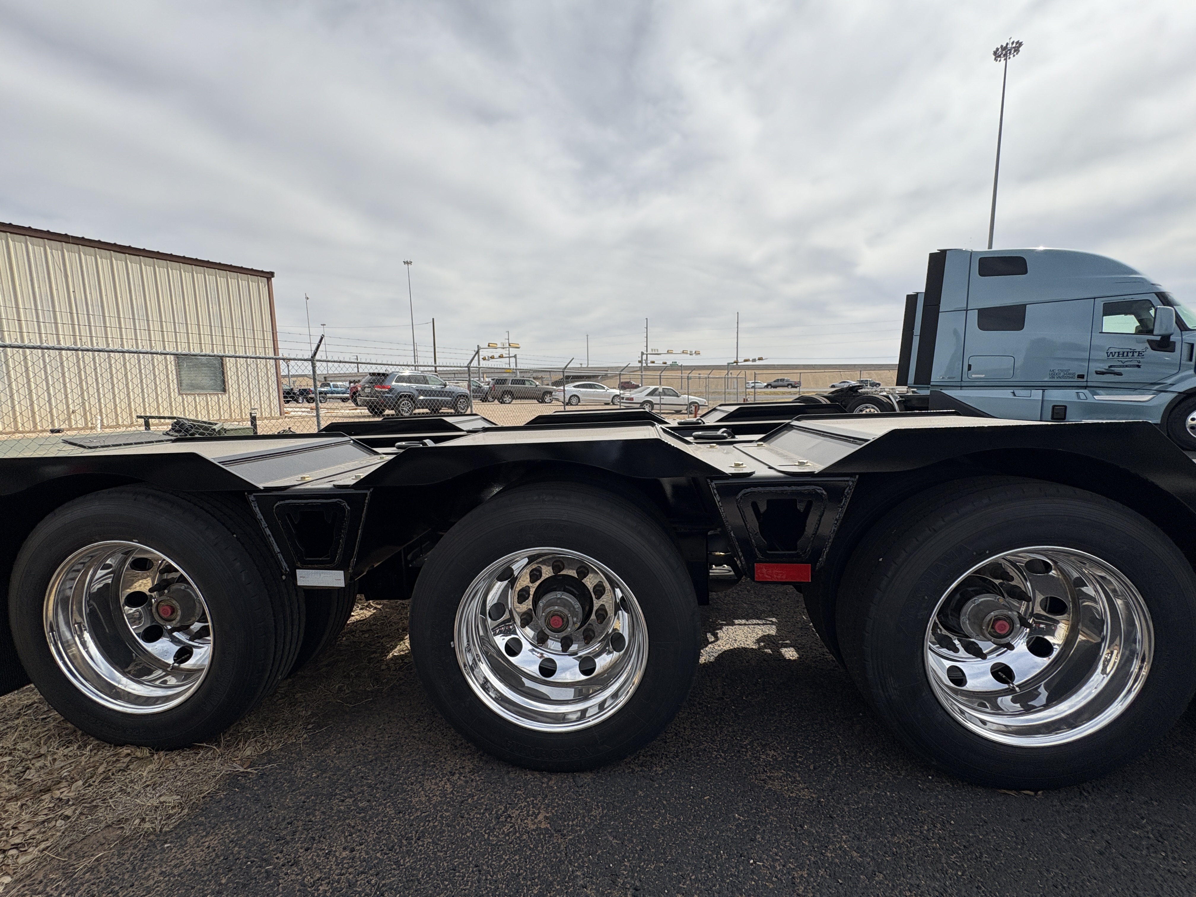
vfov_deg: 85.7
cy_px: 448
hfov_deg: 102.1
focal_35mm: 14
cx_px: 598
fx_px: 484
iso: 40
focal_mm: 2.22
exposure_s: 1/2415
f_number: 2.2
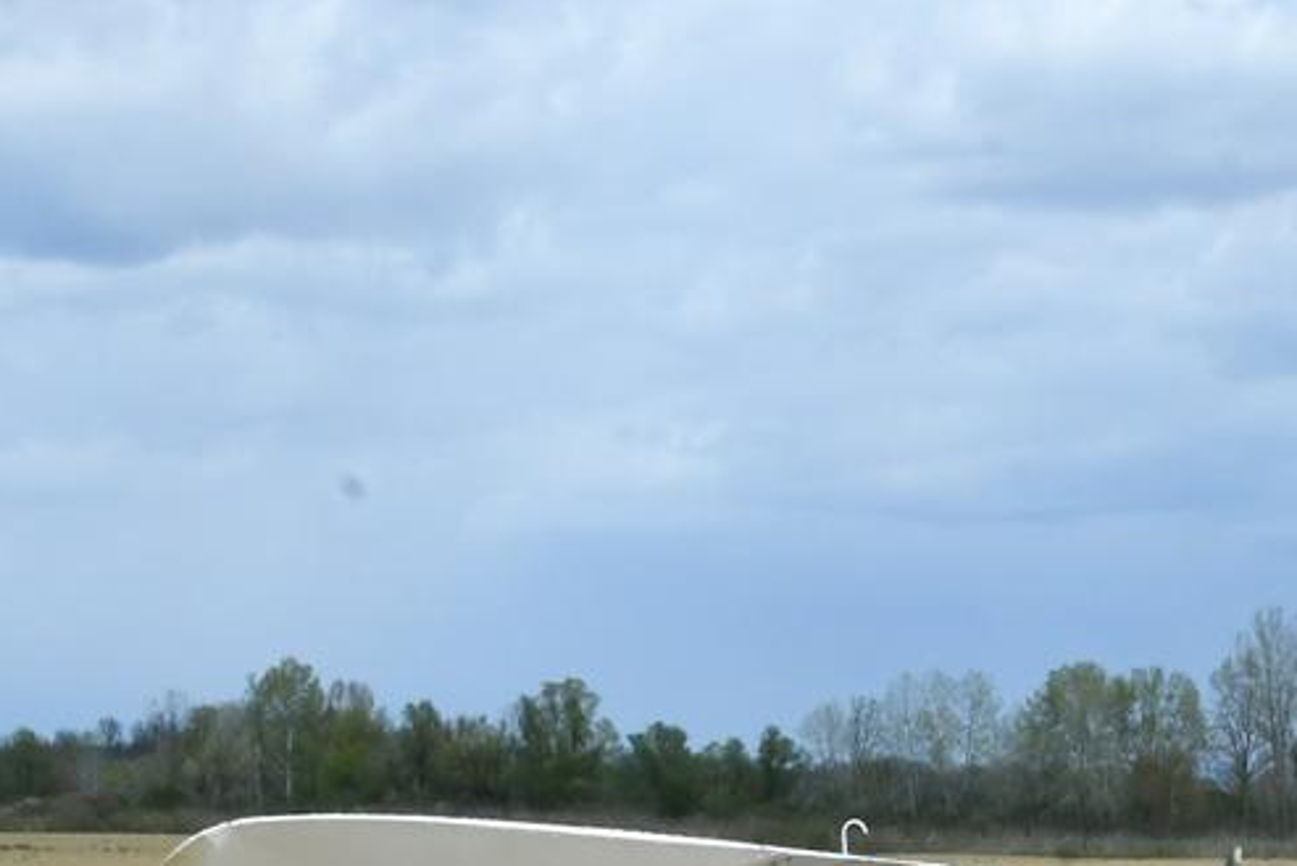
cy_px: 1146
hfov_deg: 13.9
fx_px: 5261
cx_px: 1255
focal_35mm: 146
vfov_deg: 9.2
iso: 800
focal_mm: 30
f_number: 22
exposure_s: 1/400
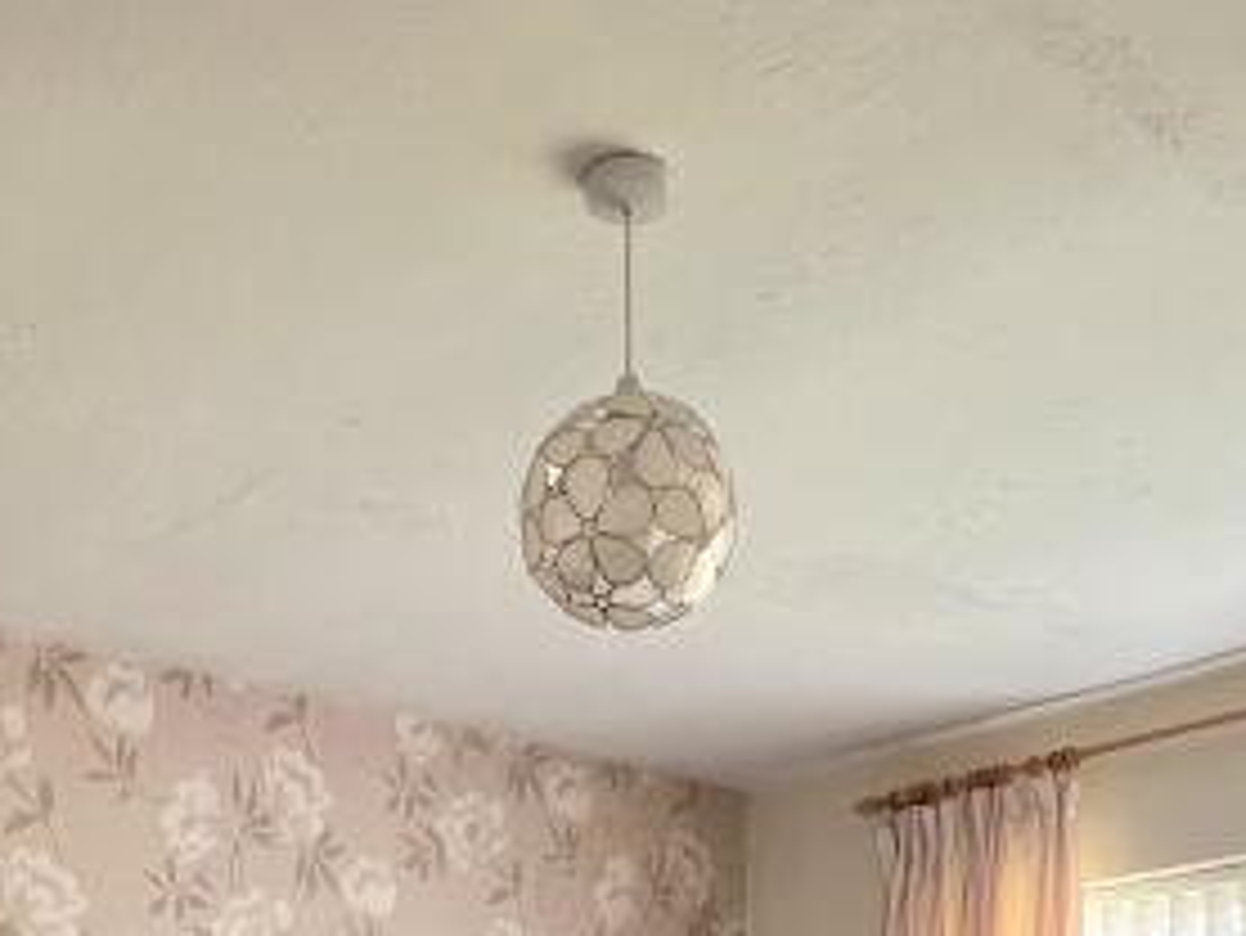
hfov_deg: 39.6
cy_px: 1476
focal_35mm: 48
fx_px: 1729
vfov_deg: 23.1
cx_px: 576
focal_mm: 1.57
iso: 100
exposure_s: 1/99
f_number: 1.8
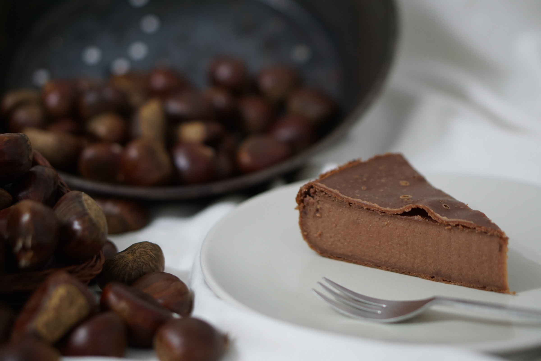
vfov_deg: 18.2
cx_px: 270
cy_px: 180
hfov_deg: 27.0
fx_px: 1127
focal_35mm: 75
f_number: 2
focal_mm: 50
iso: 640
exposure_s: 1/80
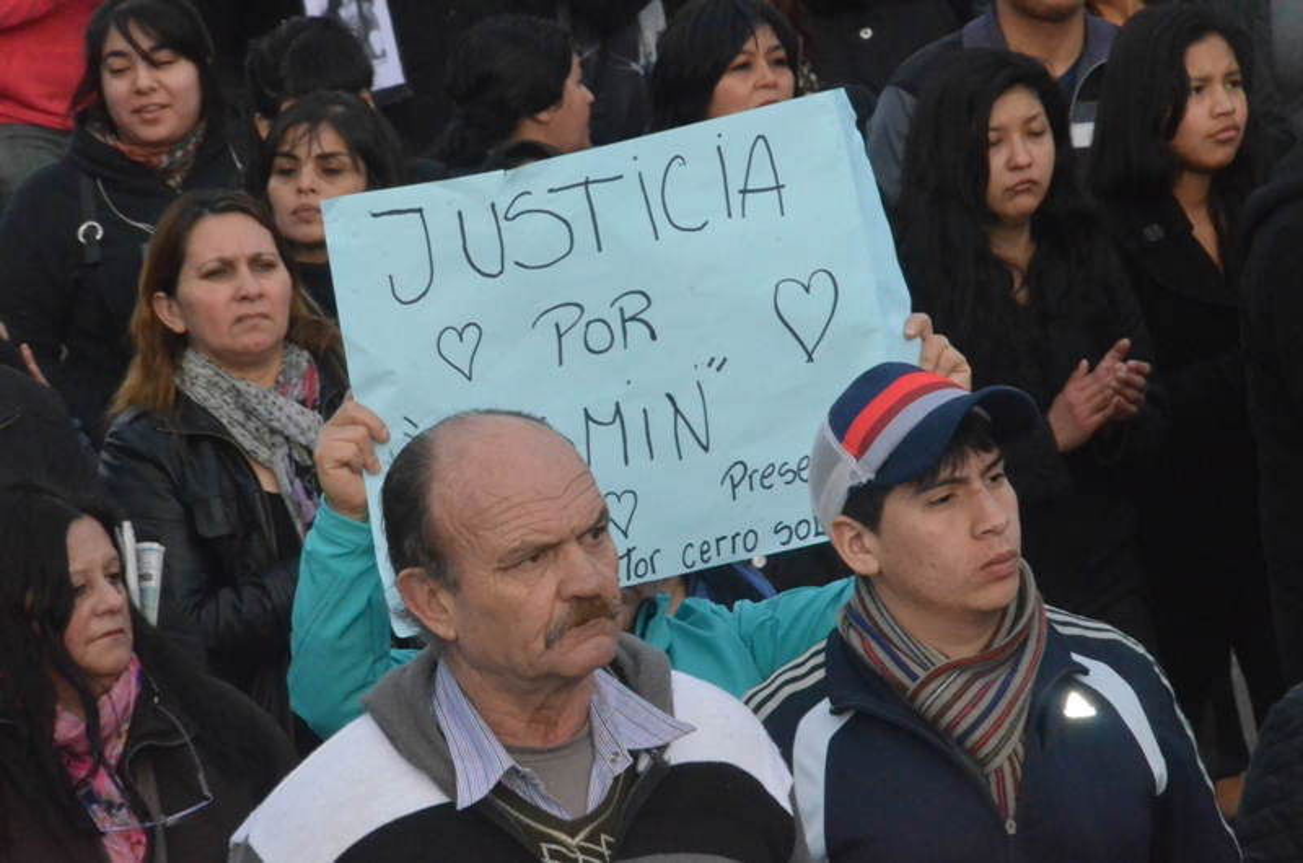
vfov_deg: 4.6
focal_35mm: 300
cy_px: 432
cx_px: 652
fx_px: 10837
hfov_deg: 6.9
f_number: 22
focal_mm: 200
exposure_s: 1/250
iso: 6400
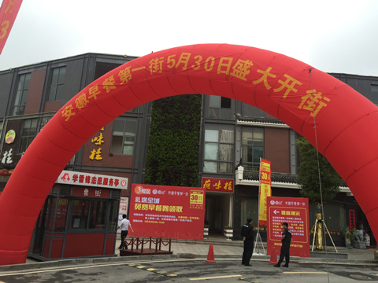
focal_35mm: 29
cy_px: 142
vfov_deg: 48.2
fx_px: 317
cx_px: 189
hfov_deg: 61.7
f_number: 2.2
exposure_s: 1/60
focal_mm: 4.15
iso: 40
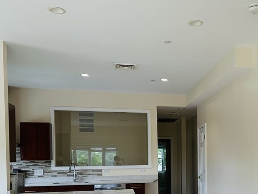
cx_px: 214
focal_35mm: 45
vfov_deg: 31.2
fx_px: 336
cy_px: 163
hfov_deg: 40.0
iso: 80
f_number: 1.78
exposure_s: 1/120
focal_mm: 6.86
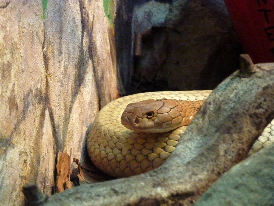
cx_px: 137
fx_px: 1084
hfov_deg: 14.4
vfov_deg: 10.8
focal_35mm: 137
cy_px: 103
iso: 1000
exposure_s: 1/13
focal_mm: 22.5
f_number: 4.5
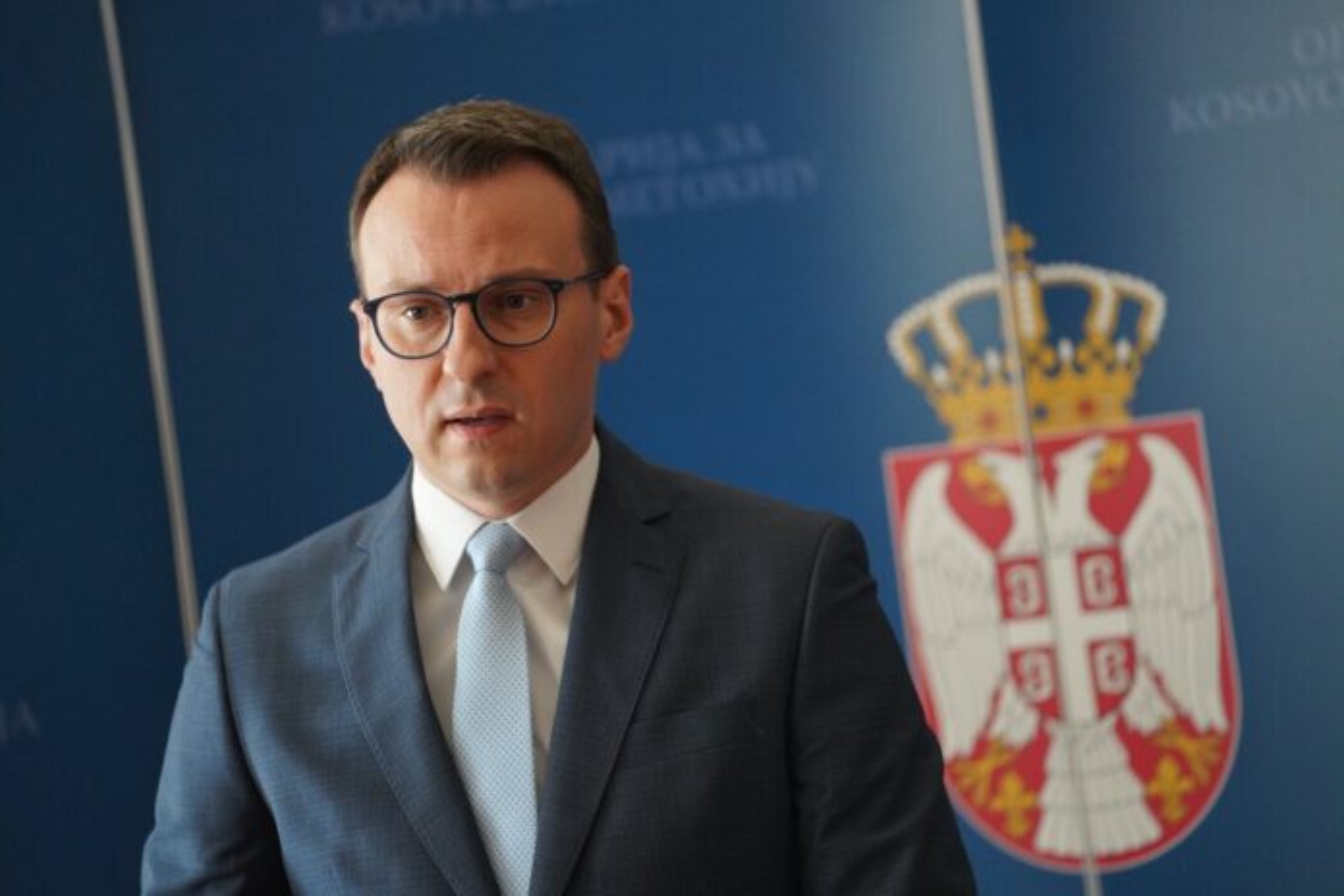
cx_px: 672
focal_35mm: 195
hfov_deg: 10.5
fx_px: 7279
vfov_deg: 7.0
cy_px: 448
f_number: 2.8
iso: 2000
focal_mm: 195
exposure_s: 1/500
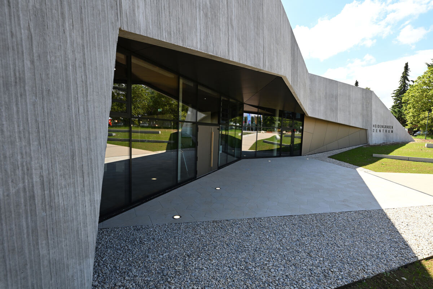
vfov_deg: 68.9
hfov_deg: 91.6
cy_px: 144
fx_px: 210
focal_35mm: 18
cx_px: 216
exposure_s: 1/800
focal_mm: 17.5
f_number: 6.3
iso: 500
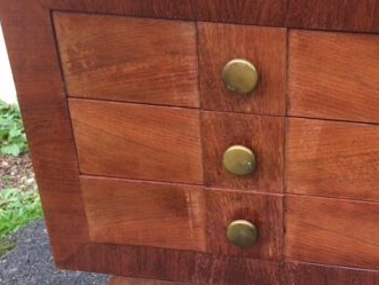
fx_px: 614
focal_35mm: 56
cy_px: 172
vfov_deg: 26.1
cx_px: 299
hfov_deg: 33.4
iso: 40
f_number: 2.2
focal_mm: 4.15
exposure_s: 1/100
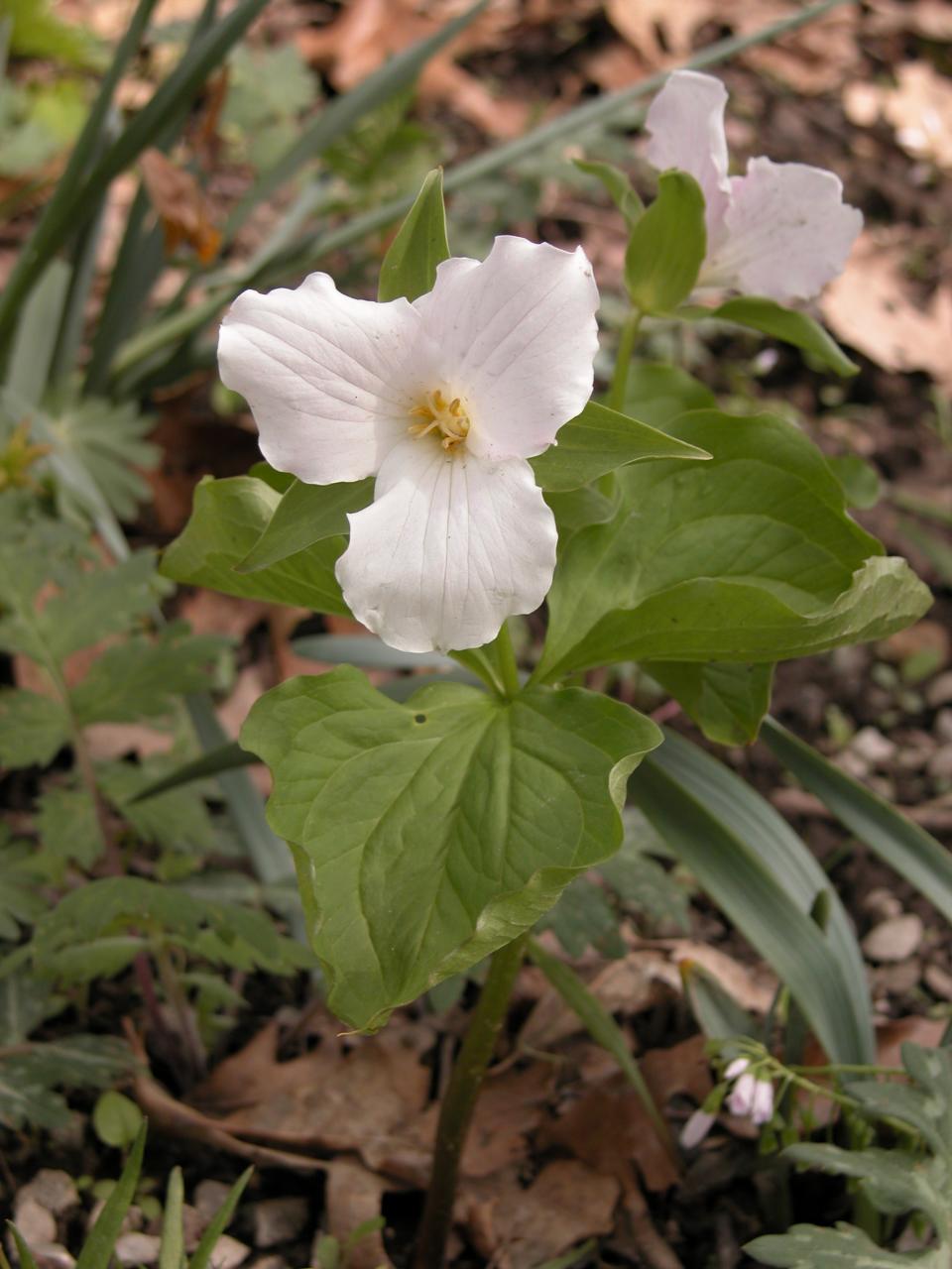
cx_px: 476
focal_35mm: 93
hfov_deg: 15.9
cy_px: 634
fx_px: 3410
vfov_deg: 21.1
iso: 100
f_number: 3.6
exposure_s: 1/293
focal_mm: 23.7
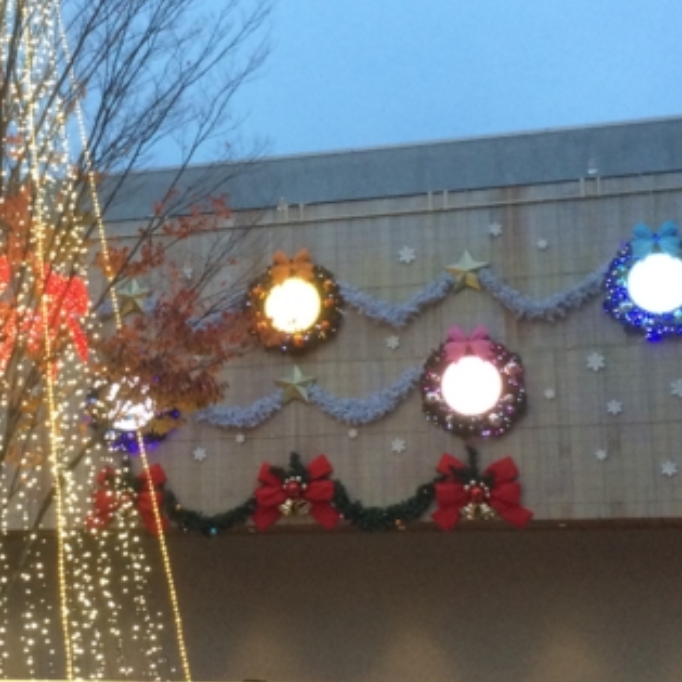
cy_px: 333
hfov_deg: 26.1
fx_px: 1449
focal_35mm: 65
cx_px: 165
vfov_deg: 26.5
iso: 250
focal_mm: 4.15
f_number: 2.2
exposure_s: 1/30
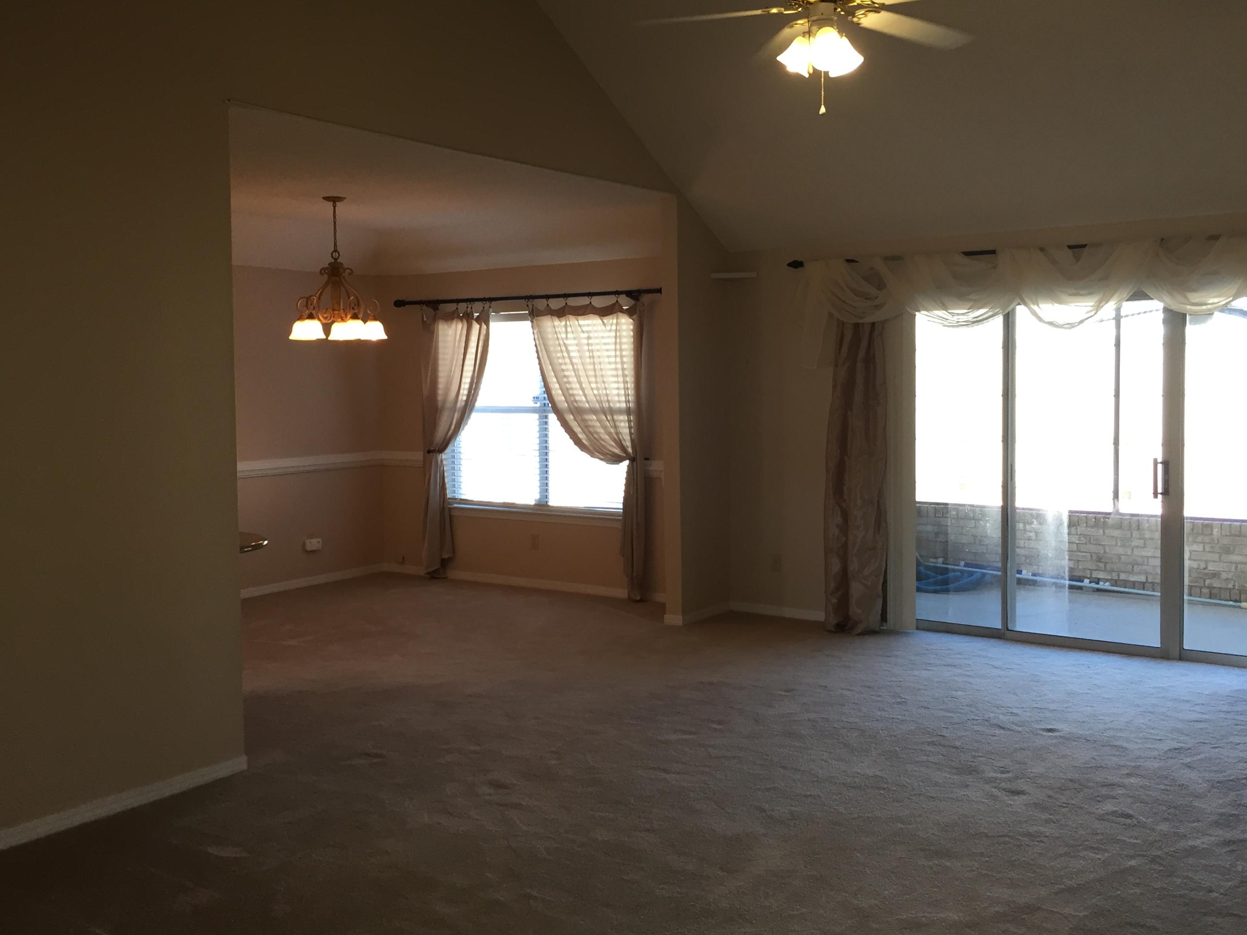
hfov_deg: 53.9
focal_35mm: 34
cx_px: 644
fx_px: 1225
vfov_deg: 41.8
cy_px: 430
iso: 32
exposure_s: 1/30
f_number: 2.2
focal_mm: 4.15
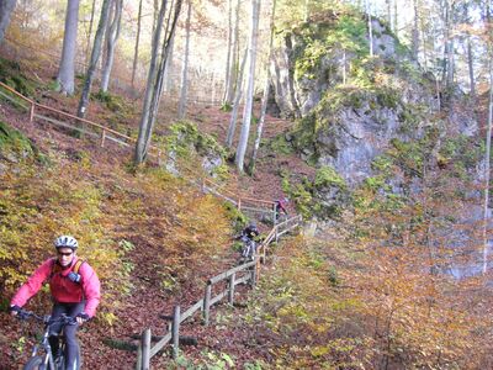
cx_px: 246
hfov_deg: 52.6
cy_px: 185
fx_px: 498
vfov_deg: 40.7
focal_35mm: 35
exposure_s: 1/60
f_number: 2.8
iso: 200
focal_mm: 5.8
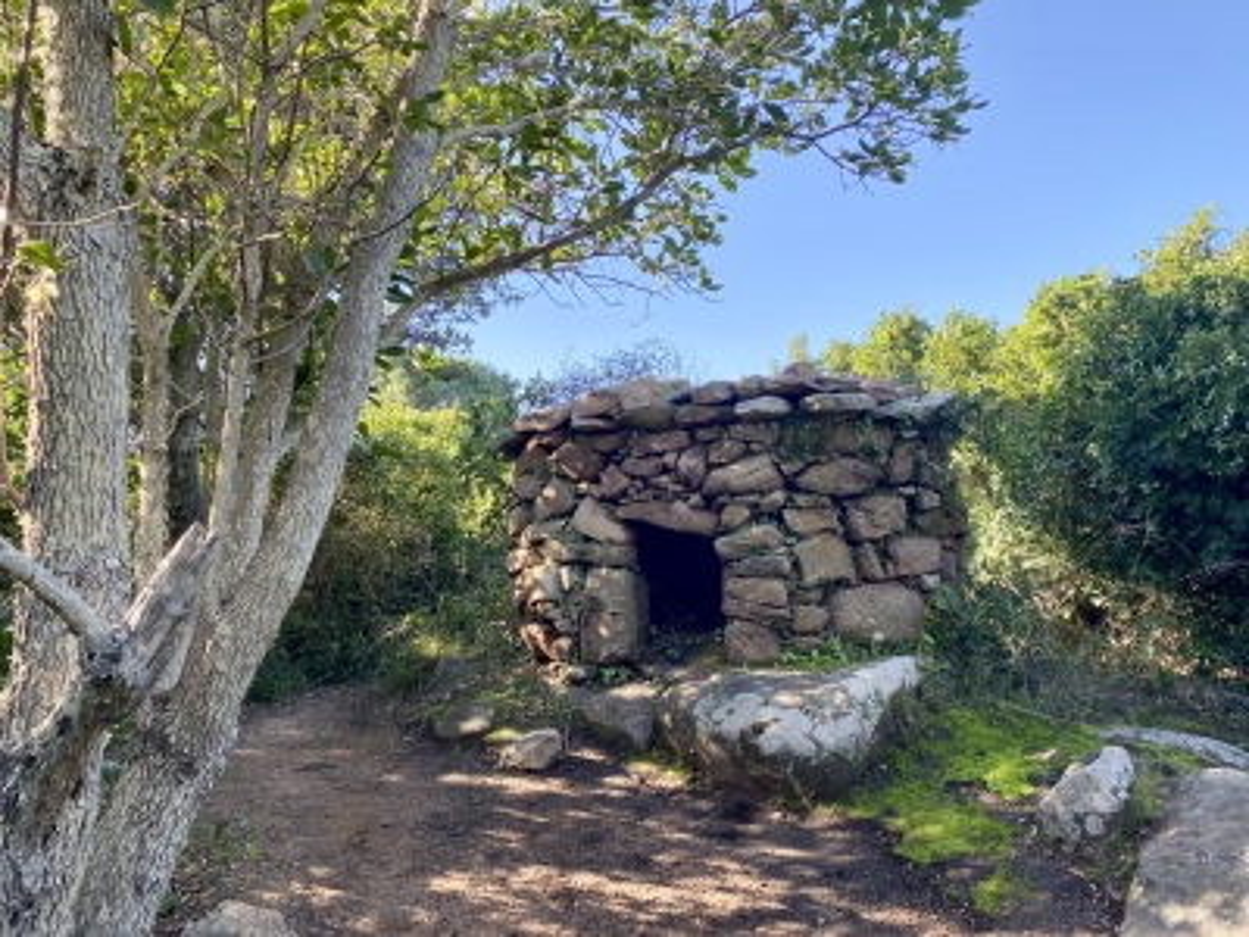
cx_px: 624
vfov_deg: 53.1
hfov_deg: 67.3
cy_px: 468
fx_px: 938
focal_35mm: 26
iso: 32
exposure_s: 1/529
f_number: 1.8
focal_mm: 4.25
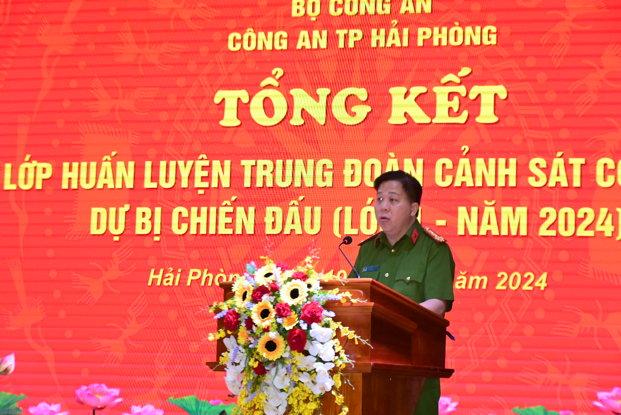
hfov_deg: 18.2
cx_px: 310
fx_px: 1933
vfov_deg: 12.3
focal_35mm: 112
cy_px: 208
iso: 2500
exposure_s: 1/200
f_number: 5
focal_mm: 75
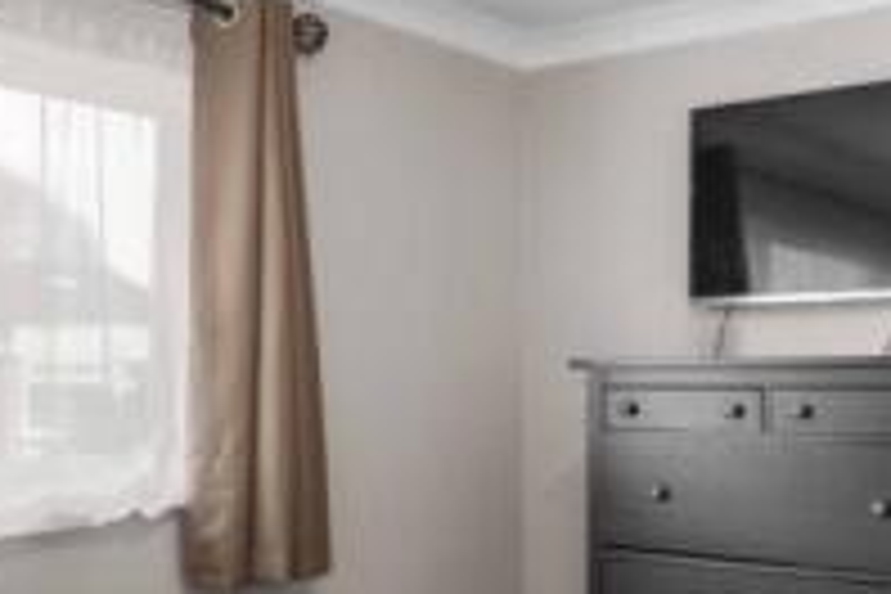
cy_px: 430
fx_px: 1353
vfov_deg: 24.5
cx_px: 578
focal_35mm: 55
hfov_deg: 36.2
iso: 320
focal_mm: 16.5
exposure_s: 1
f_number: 8
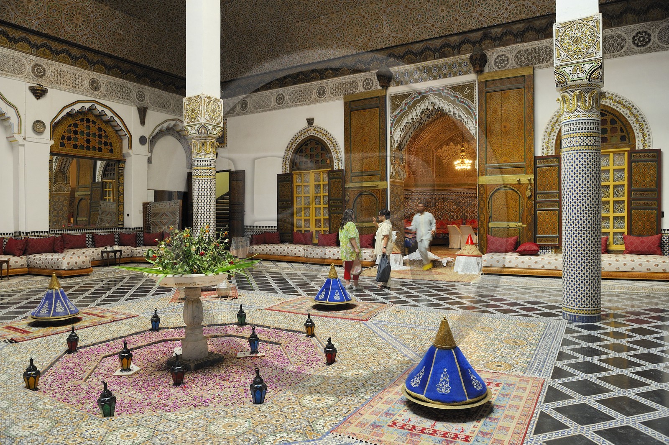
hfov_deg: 73.8
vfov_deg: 53.1
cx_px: 334
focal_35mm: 24
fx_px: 446
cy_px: 222
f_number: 5
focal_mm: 24
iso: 800
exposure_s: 1/15
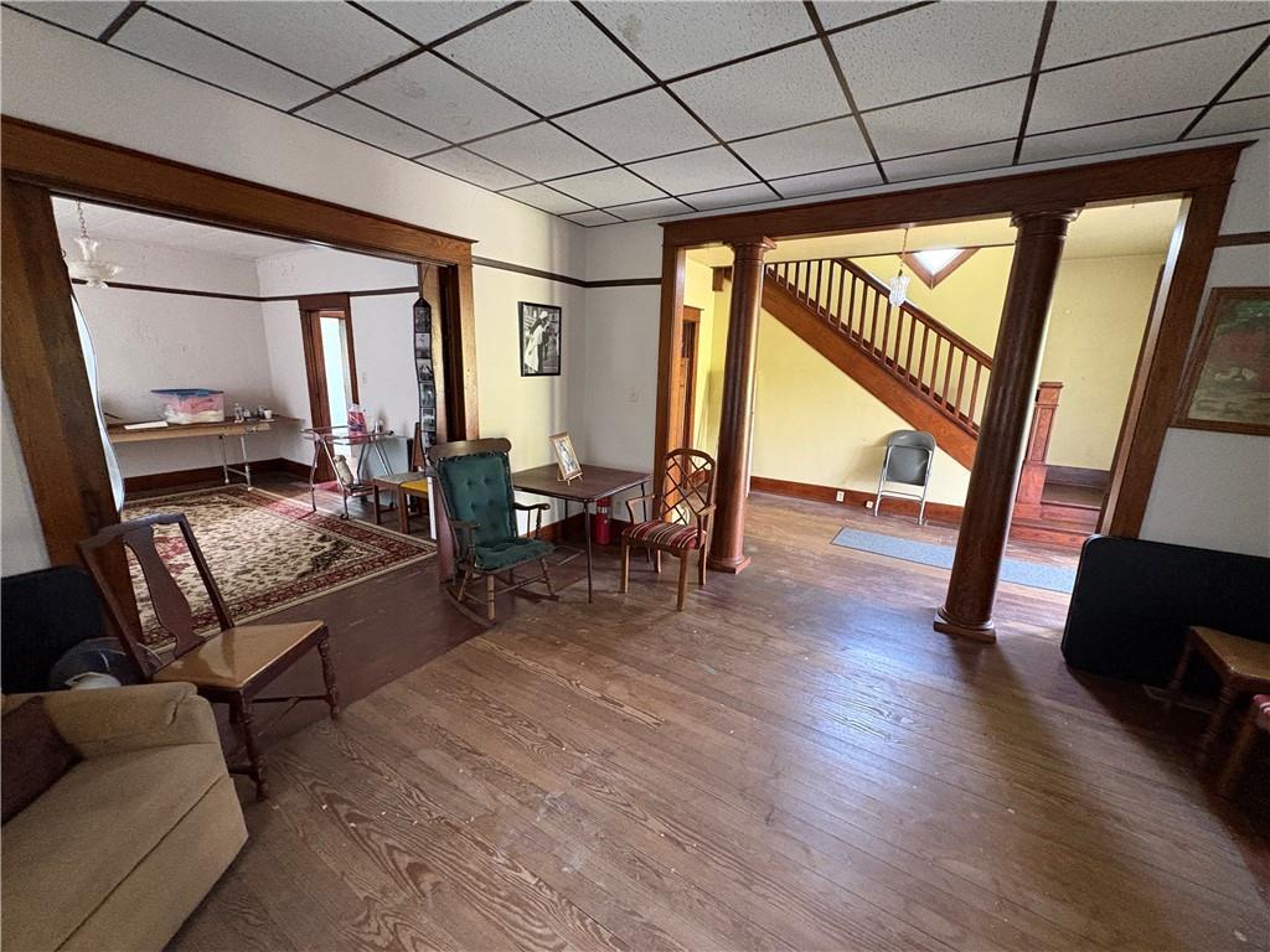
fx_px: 514
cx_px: 635
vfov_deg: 85.7
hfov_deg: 102.1
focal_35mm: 14
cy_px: 476
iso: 640
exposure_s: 1/60
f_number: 2.2
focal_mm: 2.22
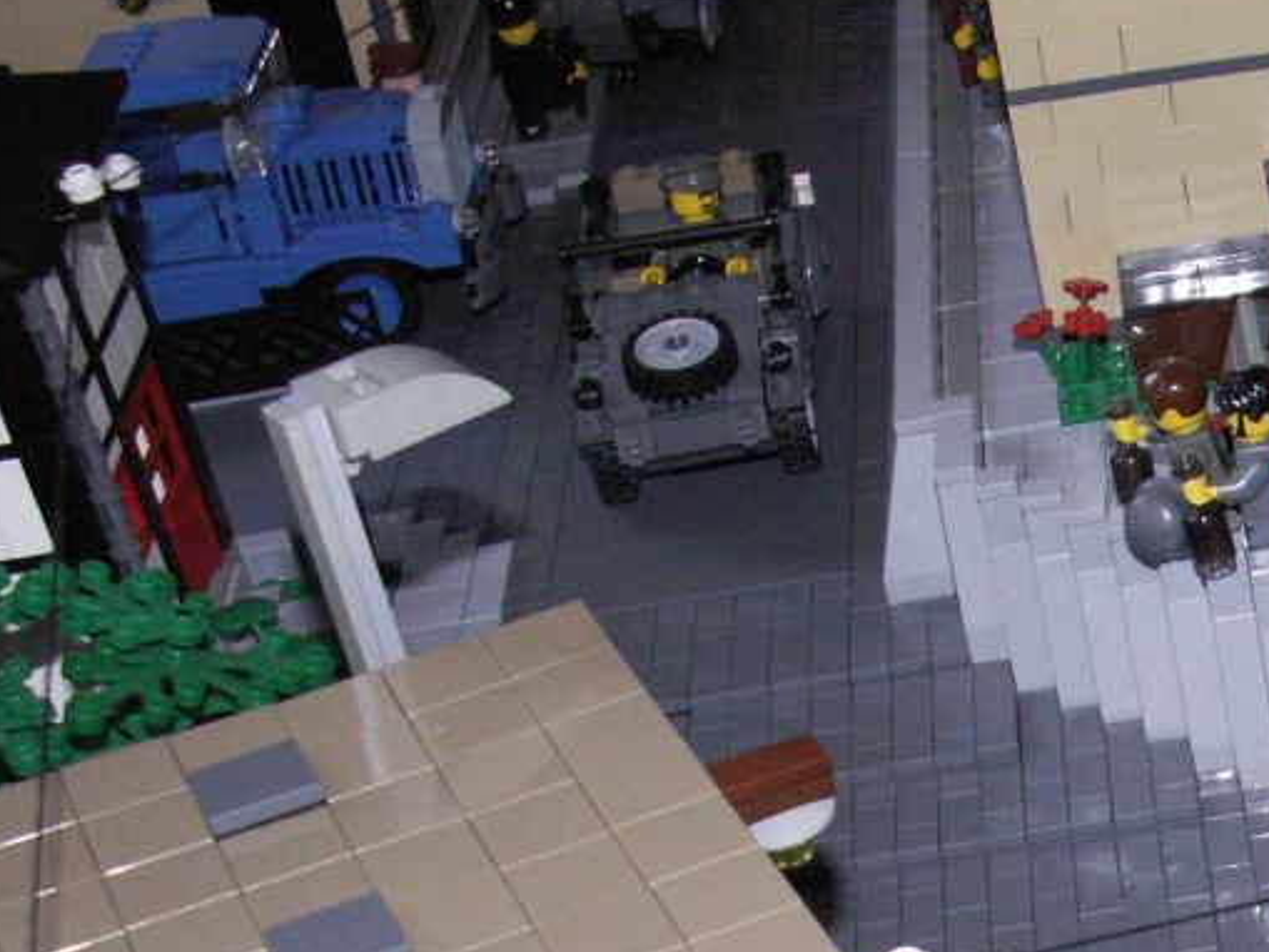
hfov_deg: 20.6
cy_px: 1121
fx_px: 3227
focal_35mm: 88
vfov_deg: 16.2
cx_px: 1576
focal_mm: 5.86
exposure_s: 1/60
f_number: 2.8
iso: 160
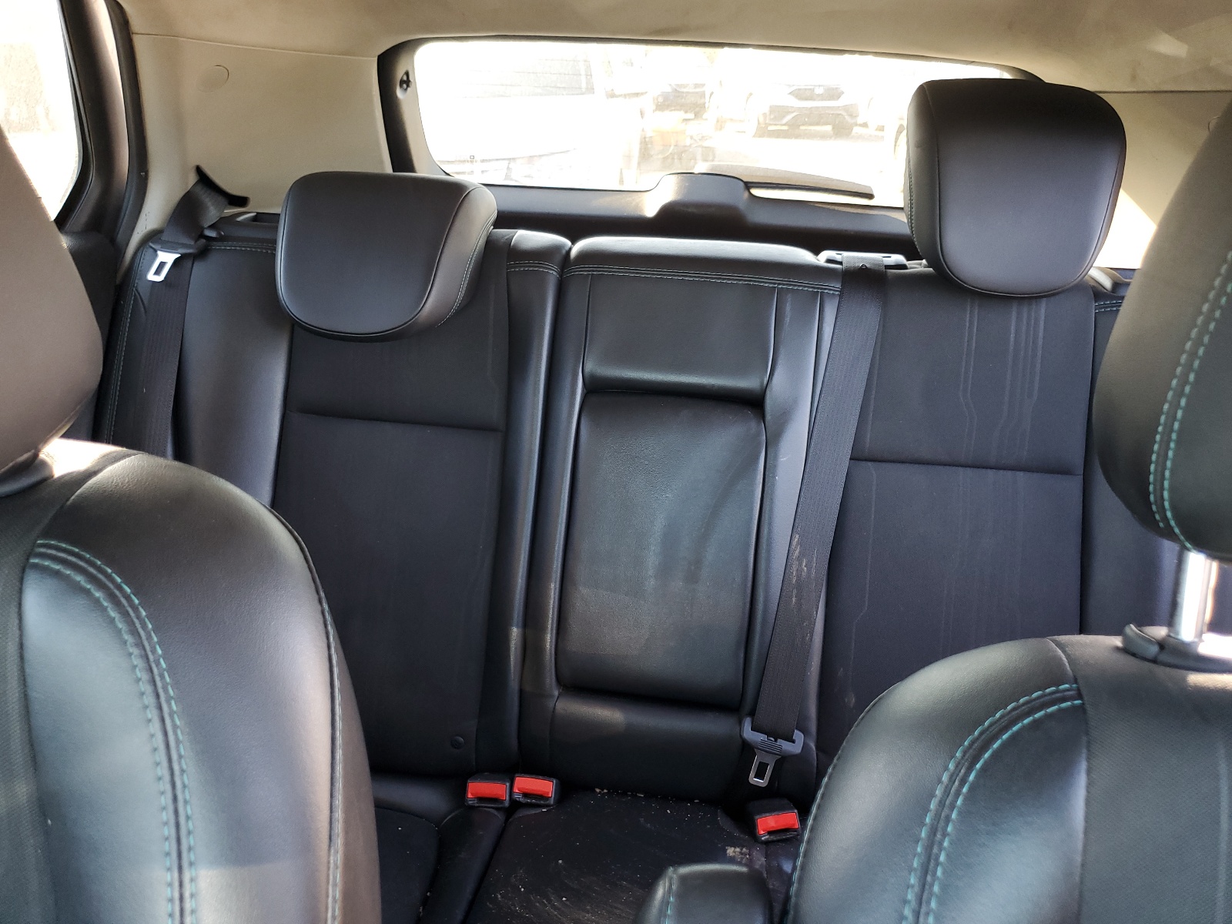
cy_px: 462
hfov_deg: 67.3
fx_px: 925
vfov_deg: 53.1
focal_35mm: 26
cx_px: 616
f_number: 1.5
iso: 73
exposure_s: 1/50
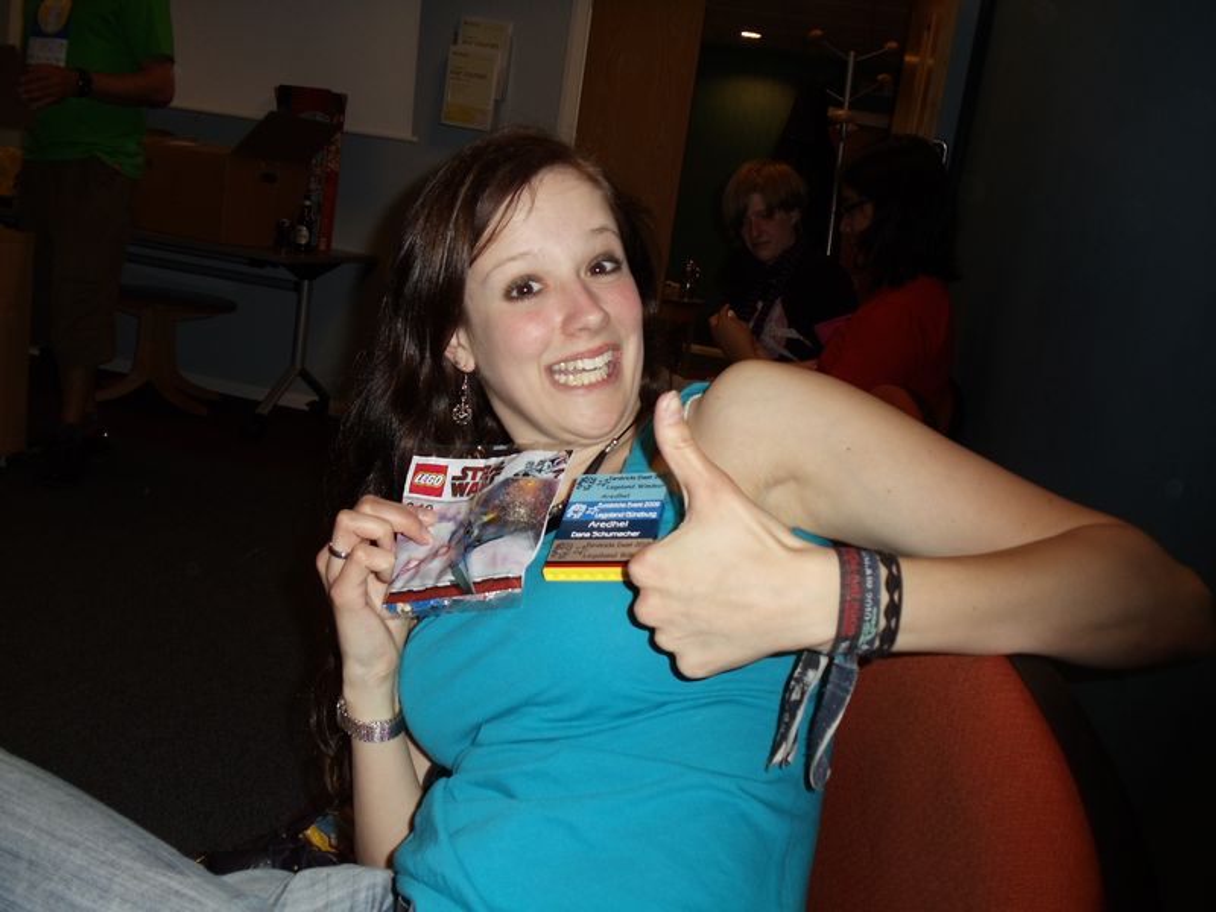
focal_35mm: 44
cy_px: 456
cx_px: 608
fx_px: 1546
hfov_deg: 42.9
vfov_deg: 32.9
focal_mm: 6
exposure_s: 1/30
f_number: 3.5
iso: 80
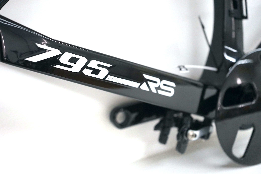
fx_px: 348
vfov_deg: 28.0
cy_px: 87
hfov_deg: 41.1
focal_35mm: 48
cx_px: 130
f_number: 5.6
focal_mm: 48
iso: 2500
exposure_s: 1/60
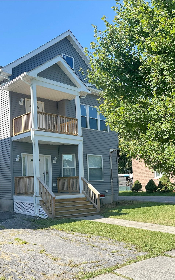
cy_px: 140
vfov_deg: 56.7
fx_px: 259
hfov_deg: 35.1
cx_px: 158
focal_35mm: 34
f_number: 1.78
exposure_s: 1/1845
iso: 80
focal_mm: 6.86
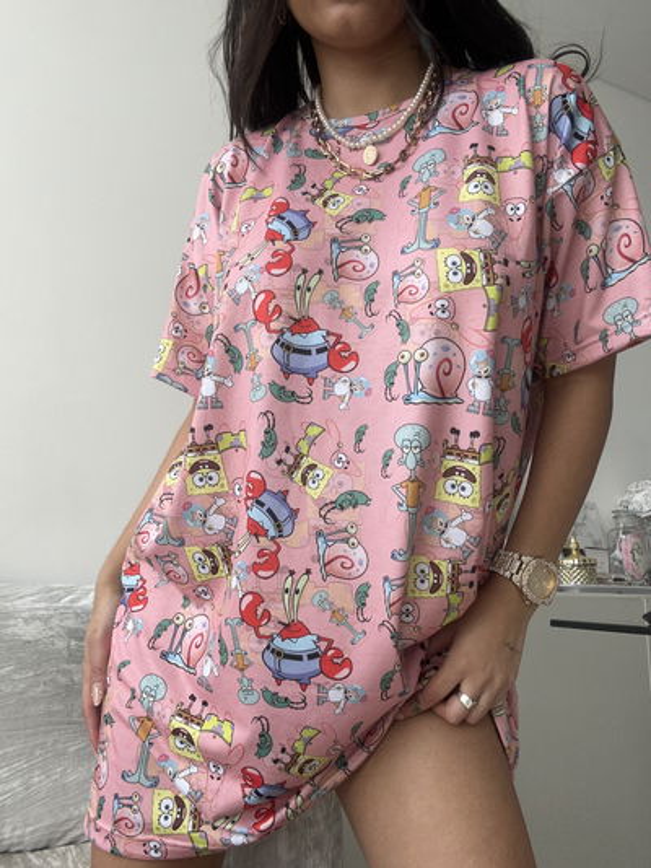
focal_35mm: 30
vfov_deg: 60.0
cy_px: 434
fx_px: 752
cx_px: 326
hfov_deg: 46.8
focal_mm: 2.69
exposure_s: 1/121
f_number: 1.9
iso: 40
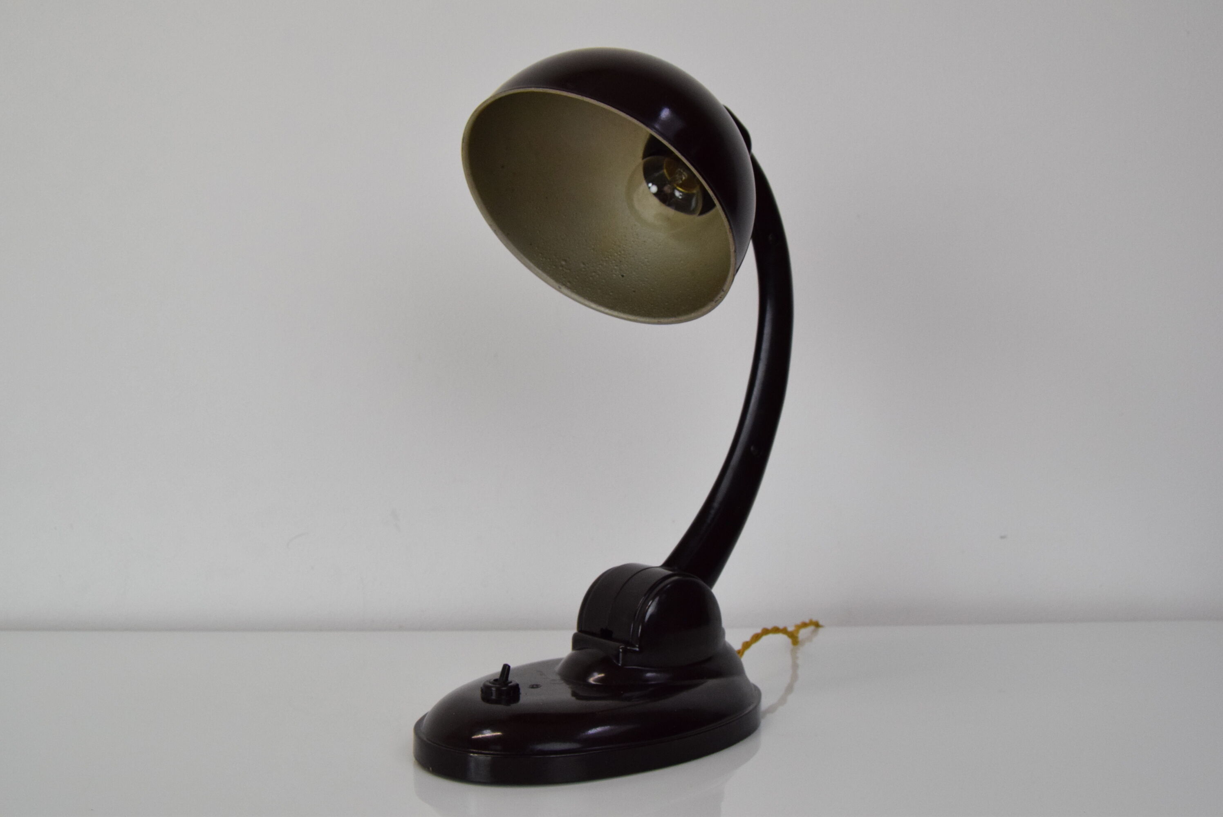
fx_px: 1173
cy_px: 408
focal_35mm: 34
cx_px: 612
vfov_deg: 38.4
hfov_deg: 55.1
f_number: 9
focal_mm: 23
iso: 1600
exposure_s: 1/320
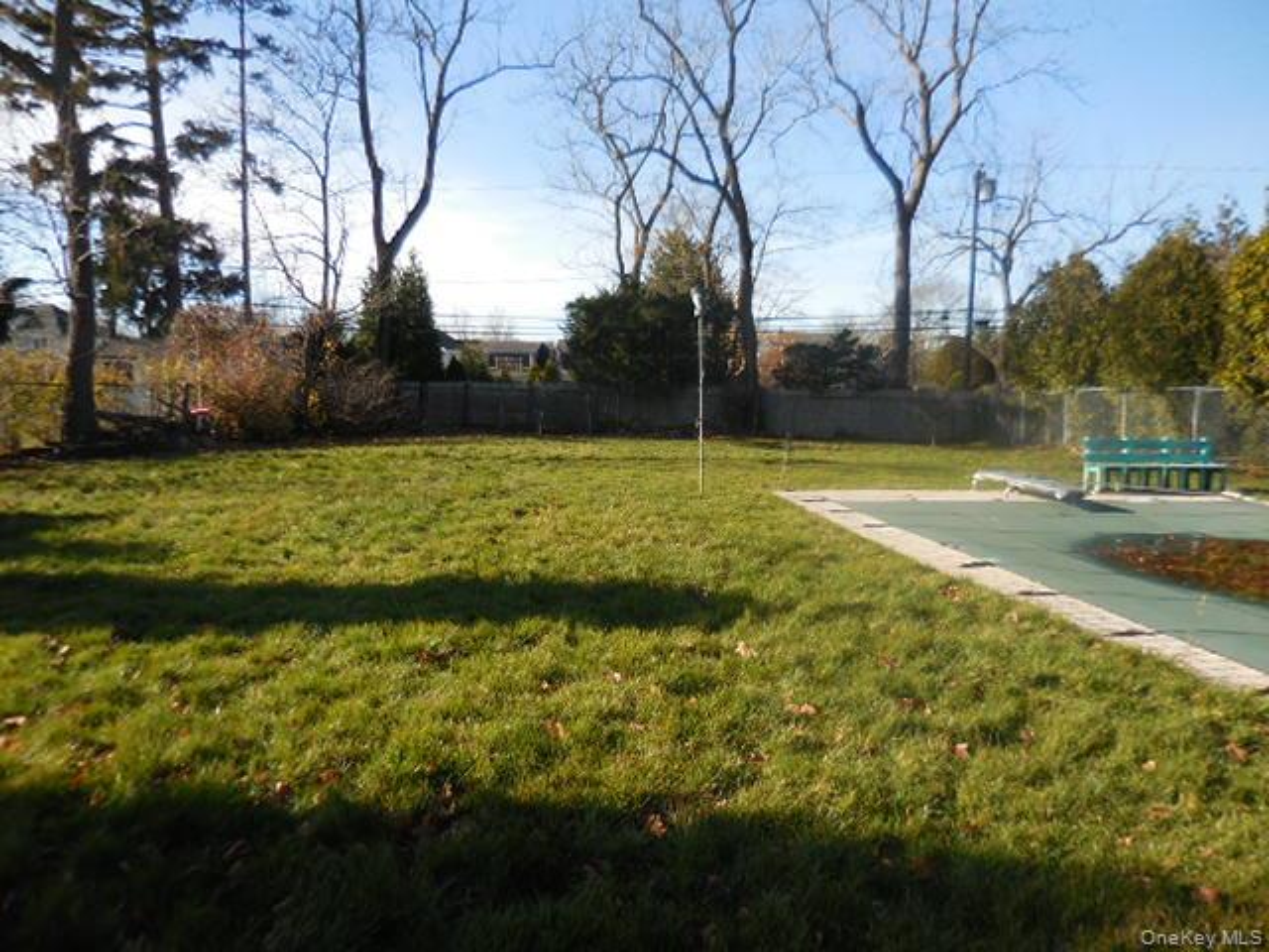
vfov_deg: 54.9
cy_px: 476
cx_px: 634
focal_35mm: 25
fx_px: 916
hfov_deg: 69.4
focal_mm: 4.5
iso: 125
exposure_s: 1/640
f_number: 3.3
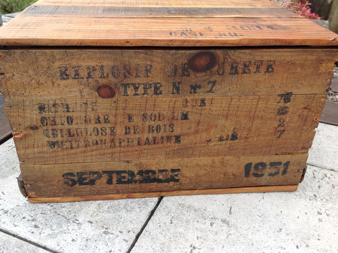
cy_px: 126
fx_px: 341
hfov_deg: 52.7
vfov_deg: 40.6
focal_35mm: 35
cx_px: 169
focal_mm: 4.28
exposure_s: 1/120
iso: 64
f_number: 2.4
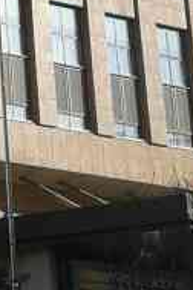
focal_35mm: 205
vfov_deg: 9.3
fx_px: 1648
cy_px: -315
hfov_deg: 6.3
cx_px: -328
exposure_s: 1/769
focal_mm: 3.95
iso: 50
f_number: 2.2
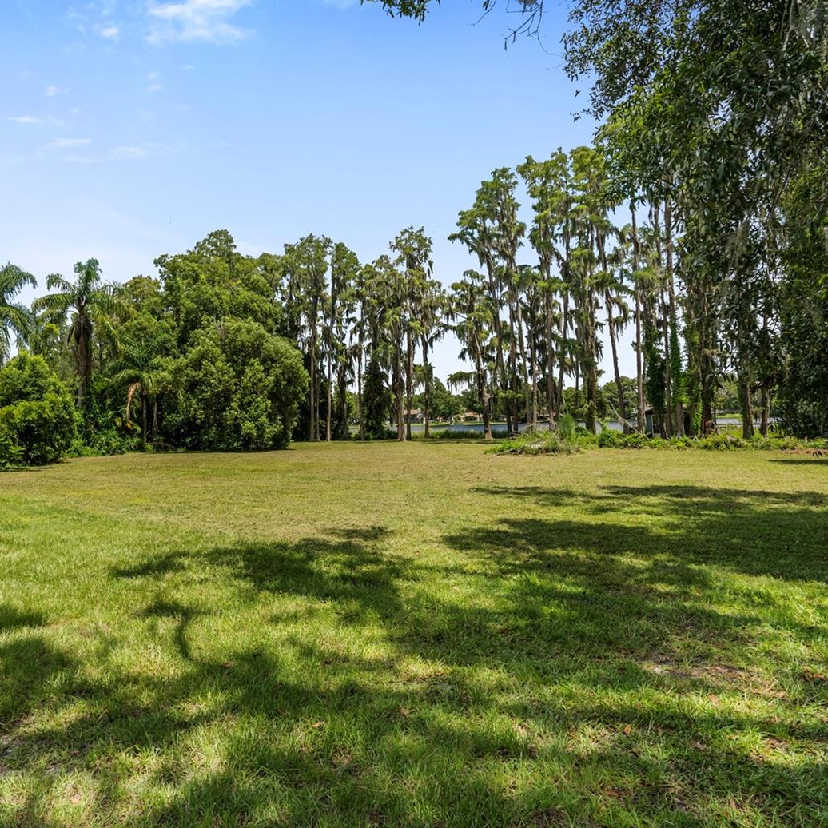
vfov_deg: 72.1
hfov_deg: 70.3
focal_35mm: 21
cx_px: 283
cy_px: 407
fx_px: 568
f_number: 8
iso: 100
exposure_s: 1/80
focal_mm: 16
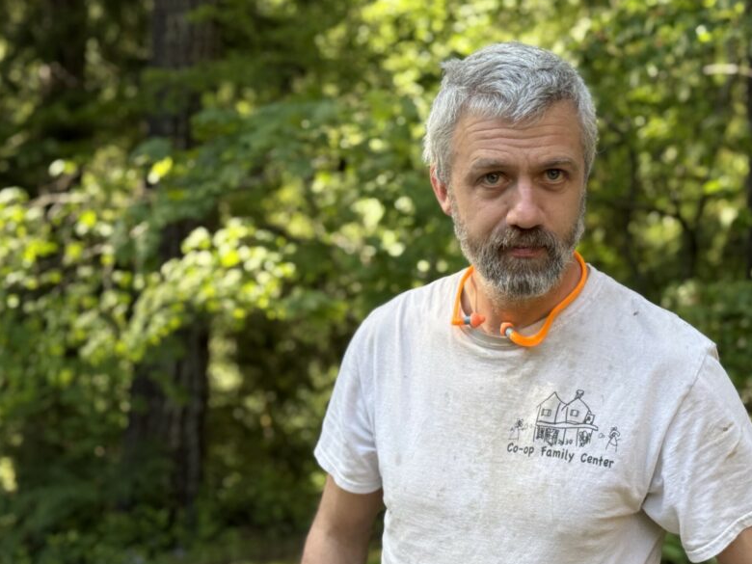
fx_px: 1369
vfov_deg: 23.3
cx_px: 337
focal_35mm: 63
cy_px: 309
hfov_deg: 30.7
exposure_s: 1/235
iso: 80
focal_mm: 6.76
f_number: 1.78
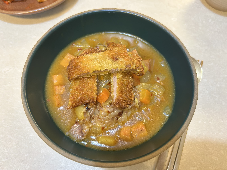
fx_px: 170
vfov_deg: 53.1
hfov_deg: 67.3
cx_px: 114
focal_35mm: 26
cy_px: 85
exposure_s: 1/60
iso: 100
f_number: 1.5
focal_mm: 5.7
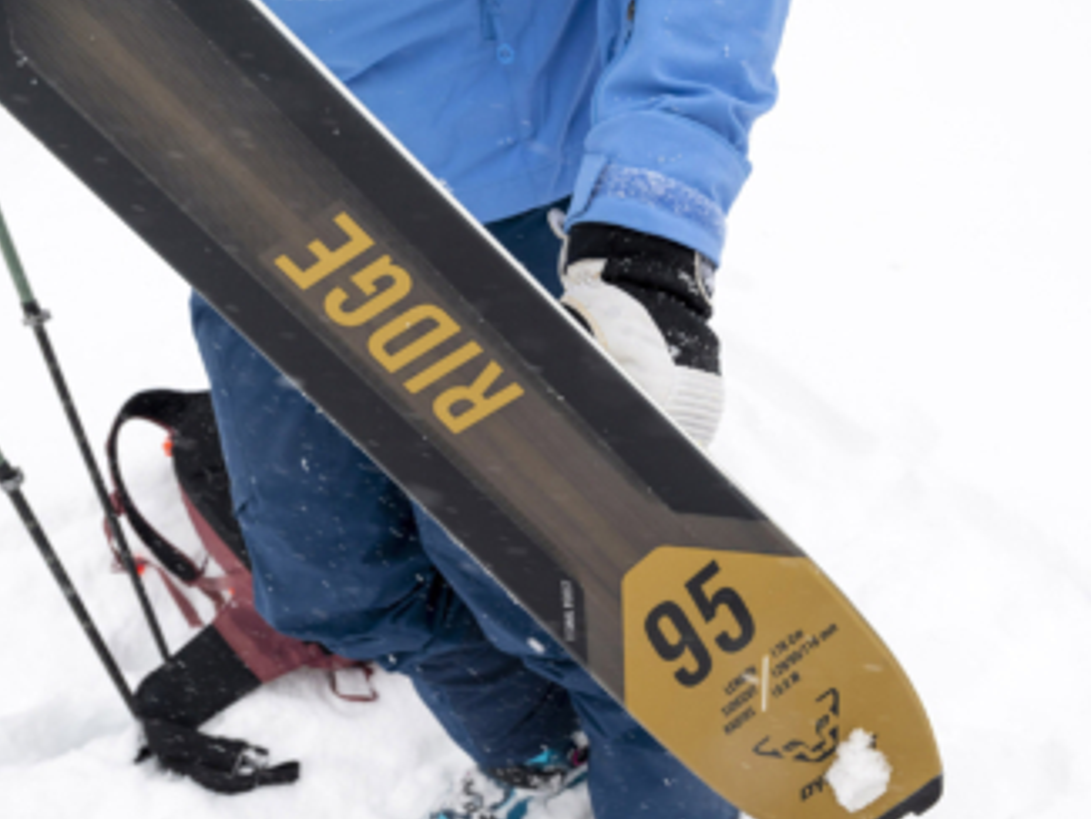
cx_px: 567
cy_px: 490
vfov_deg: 51.1
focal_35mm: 27
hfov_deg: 65.3
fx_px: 851
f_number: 7.1
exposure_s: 1/640
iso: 800
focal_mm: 19
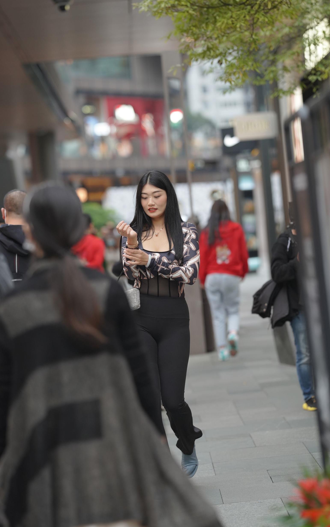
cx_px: 169
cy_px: 264
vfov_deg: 15.1
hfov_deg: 9.5
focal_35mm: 138
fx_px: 1985
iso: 640
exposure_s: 1/400
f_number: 2.5
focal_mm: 135
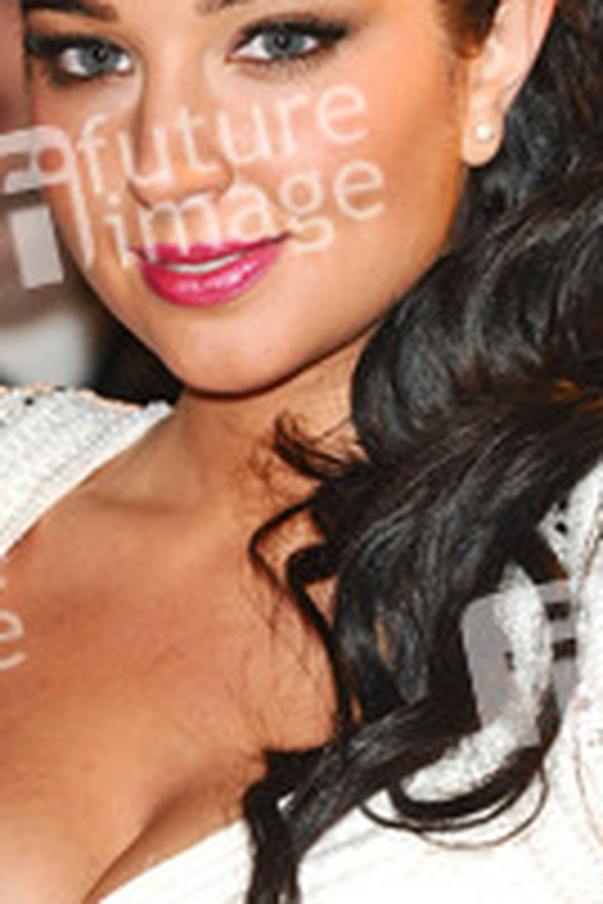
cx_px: 286
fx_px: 8391
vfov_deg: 6.2
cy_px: 418
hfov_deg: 4.1
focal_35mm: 334
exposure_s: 1/200
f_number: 4.5
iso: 320
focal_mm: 112
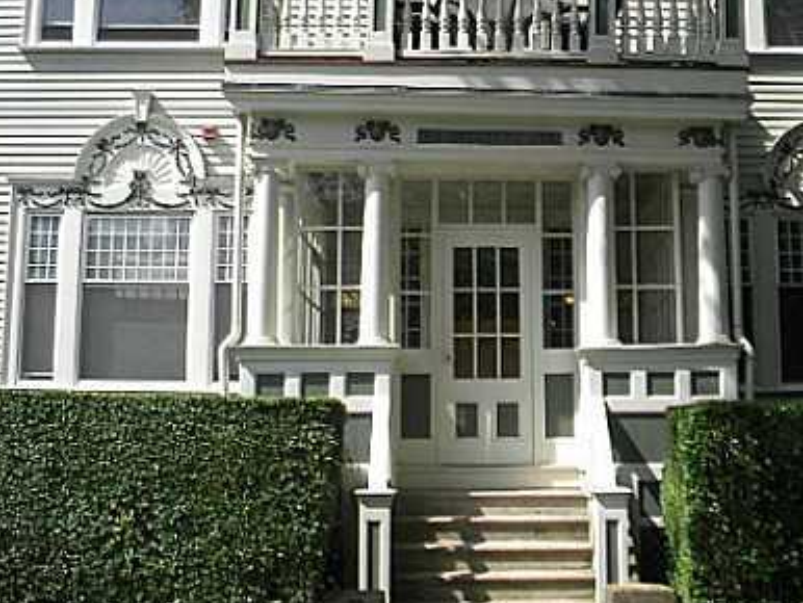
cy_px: 175
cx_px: 541
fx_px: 1346
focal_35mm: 58
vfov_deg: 25.1
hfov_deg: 32.9
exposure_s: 1/606
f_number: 3.5
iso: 80
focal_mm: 5
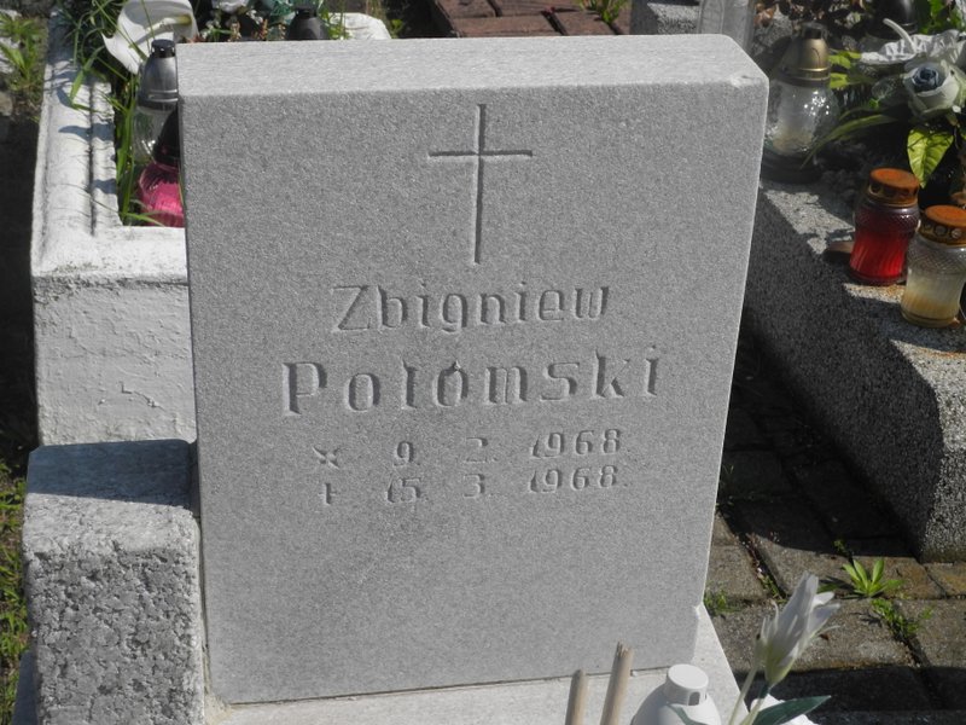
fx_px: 1702
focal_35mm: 61
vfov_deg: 24.0
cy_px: 362
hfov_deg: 31.7
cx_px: 483
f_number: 4.5
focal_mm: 13
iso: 100
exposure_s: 1/1250
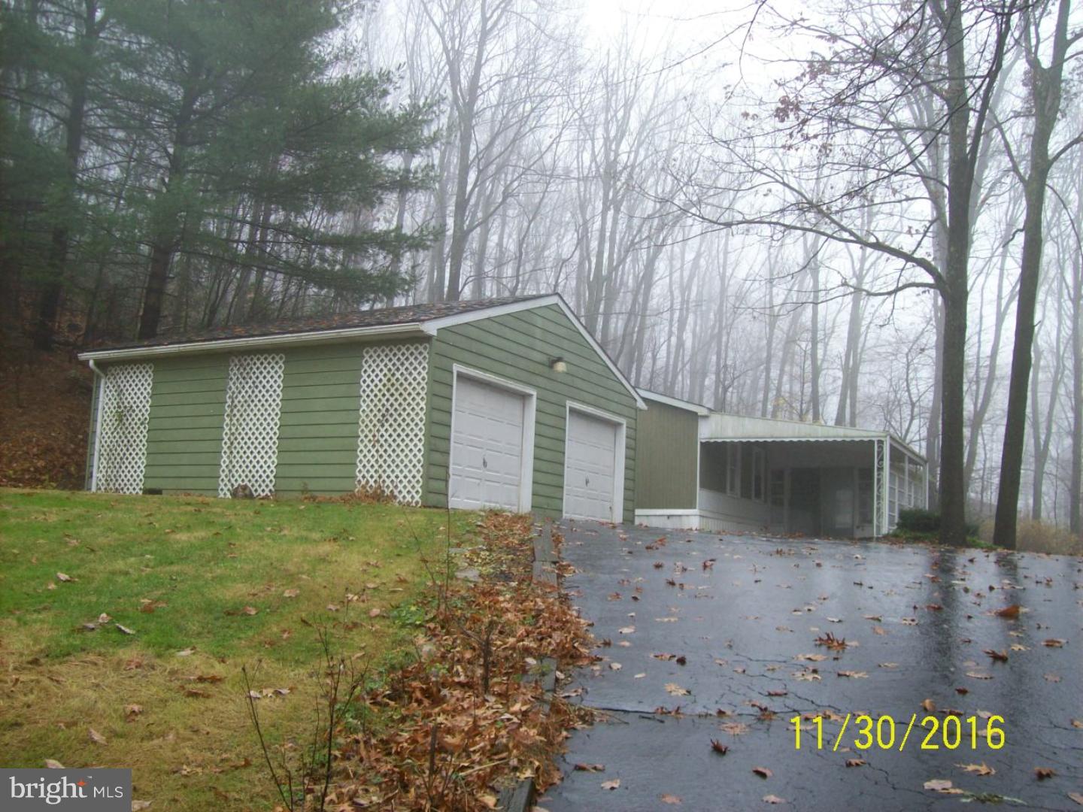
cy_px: 406
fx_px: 1126
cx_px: 542
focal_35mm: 36
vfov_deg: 39.7
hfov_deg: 51.4
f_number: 2.7
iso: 80
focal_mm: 6
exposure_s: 1/79.1
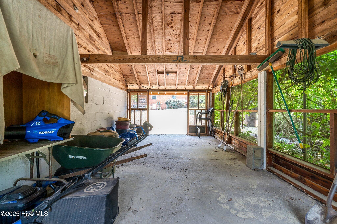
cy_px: 112
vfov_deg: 73.7
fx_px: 150
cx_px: 168
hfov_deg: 96.7
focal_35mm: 16
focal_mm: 16
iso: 400
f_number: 8
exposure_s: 1/20
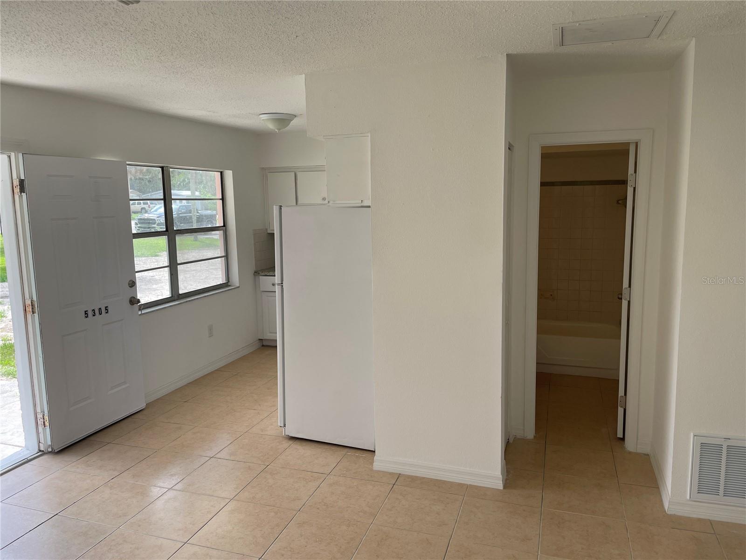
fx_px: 560
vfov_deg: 53.1
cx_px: 373
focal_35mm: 26
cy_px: 280
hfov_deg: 67.3
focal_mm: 4.2
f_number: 1.6
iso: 32
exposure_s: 1/485
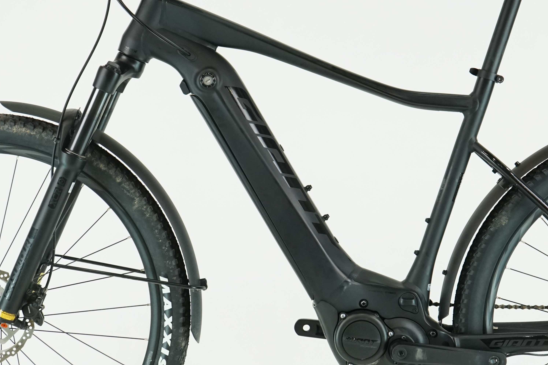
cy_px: 184
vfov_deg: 14.6
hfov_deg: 21.7
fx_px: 1431
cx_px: 312
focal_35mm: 94
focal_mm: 47
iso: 1600
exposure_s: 1/200
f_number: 5.6
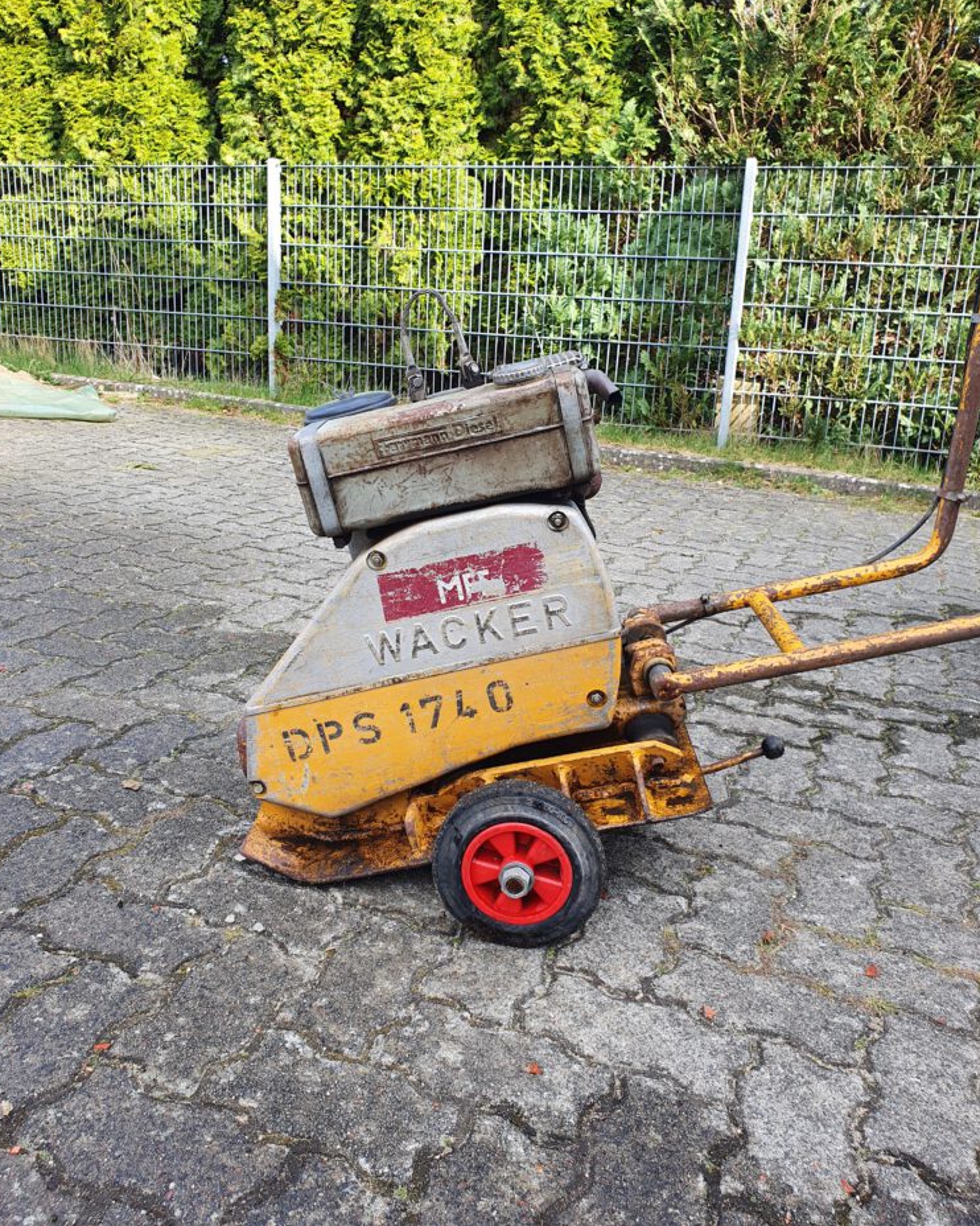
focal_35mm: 28
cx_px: 495
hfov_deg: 51.5
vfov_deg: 62.2
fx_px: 1015
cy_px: 588
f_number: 2.4
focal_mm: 4.32
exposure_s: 1/168
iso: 50
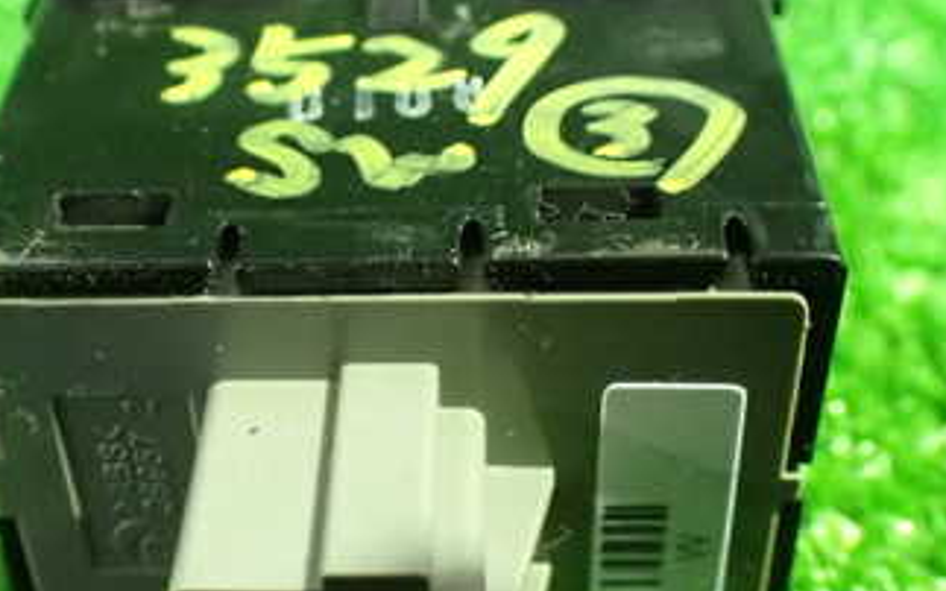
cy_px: 345
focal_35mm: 59
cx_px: 384
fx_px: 1521
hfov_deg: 34.4
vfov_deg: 22.0
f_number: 2.3
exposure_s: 1/30
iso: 1600
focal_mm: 5.4
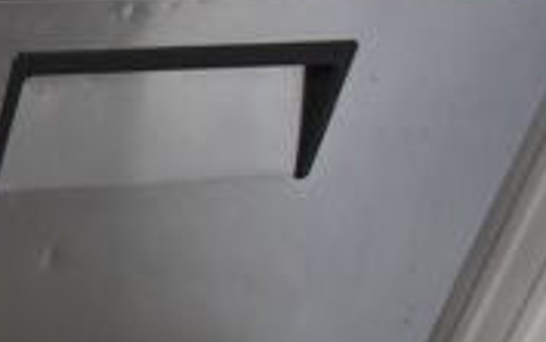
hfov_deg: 18.1
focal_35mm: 95
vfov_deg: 13.7
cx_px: -383
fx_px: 1415
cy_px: 262
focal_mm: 18
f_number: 3.5
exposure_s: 1/30
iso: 1400
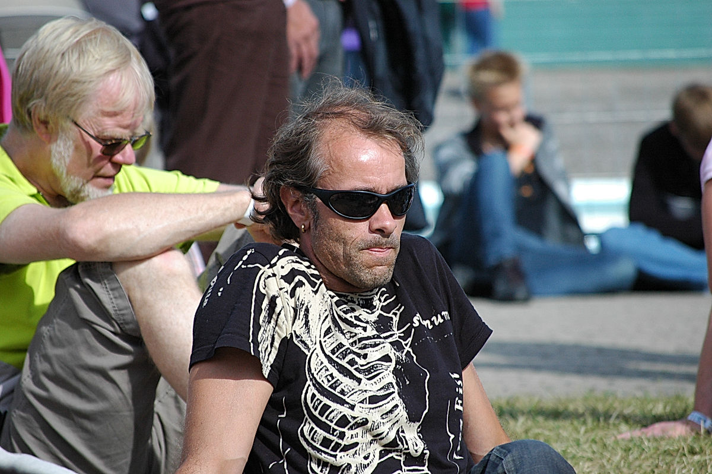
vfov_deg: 4.6
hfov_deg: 6.9
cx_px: 356
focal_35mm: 300
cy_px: 237
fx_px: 5928
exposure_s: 1/1000
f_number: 8
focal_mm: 200
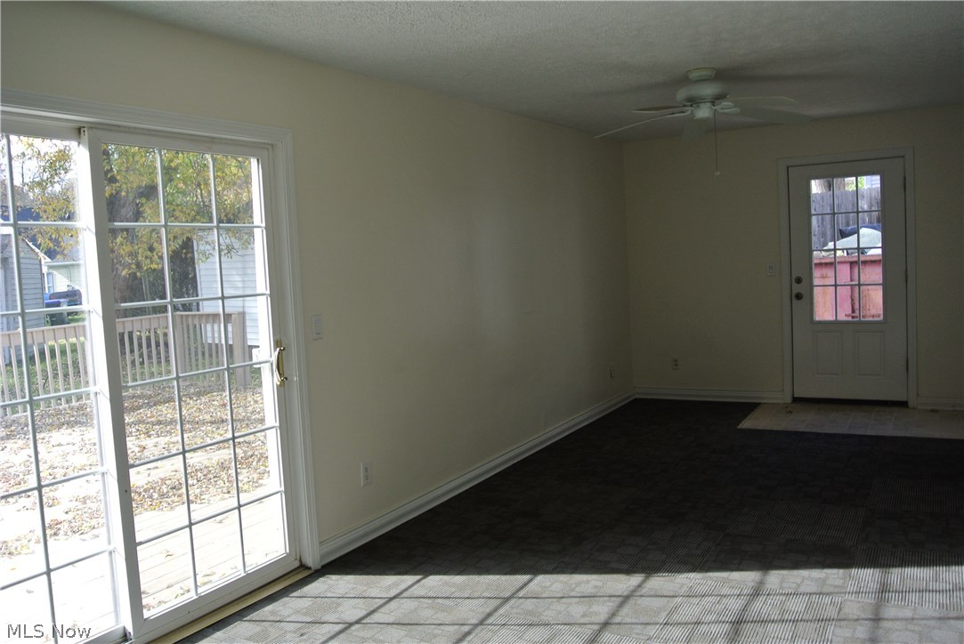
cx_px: 482
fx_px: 804
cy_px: 322
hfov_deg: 61.9
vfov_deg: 43.7
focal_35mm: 30
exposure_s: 1/100
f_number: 3.5
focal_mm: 11.4
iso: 100
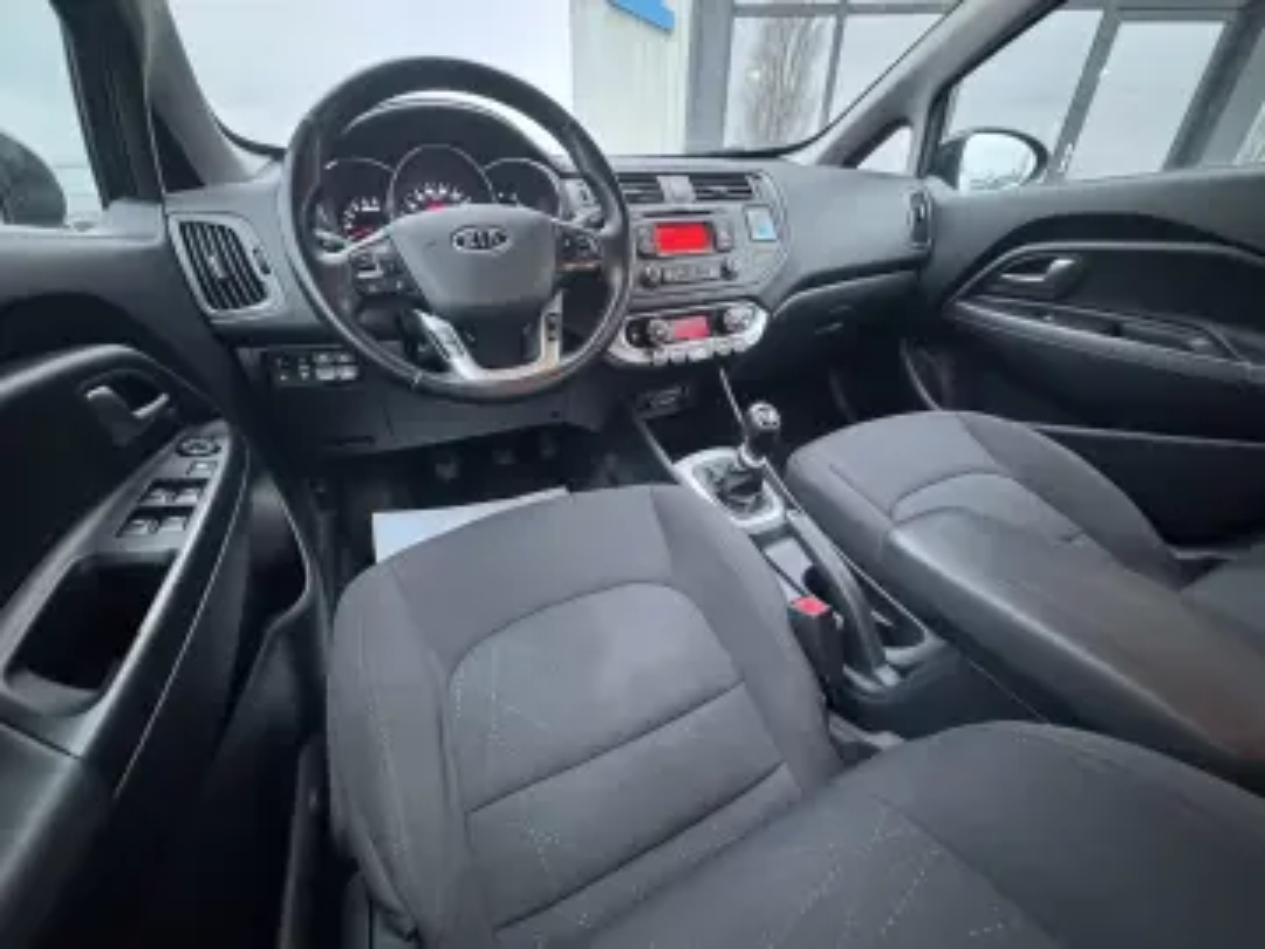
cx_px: 632
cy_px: 474
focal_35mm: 14
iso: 1250
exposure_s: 1/44
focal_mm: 2.22
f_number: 2.2
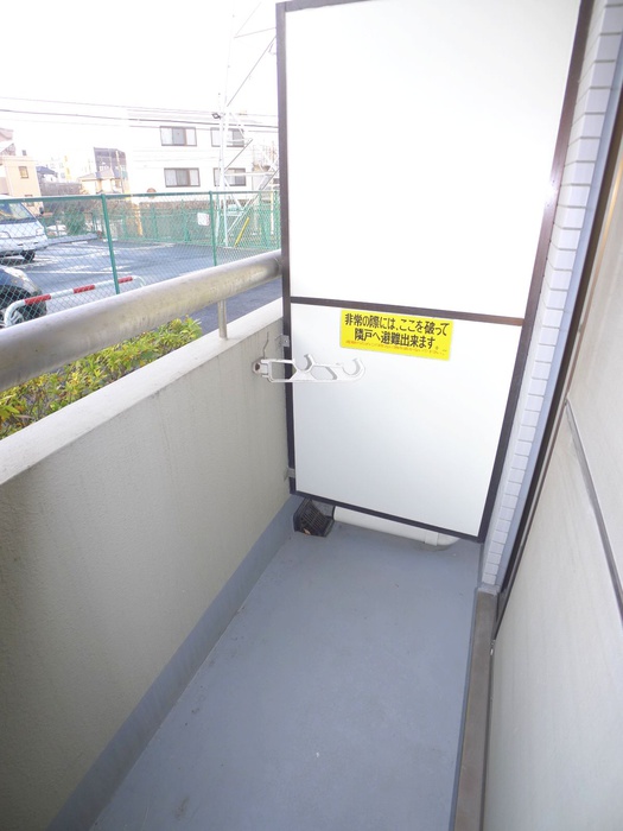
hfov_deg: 56.8
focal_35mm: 24
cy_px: 416
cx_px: 312
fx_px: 576
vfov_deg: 71.6
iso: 100
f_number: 2.5
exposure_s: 1/125
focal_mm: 5.1
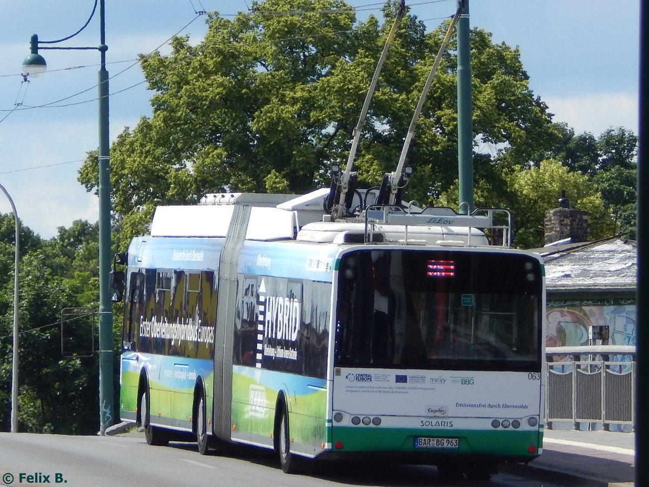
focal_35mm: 315
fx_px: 5906
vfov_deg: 4.7
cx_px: 324
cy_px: 244
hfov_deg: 6.3
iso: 125
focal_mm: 56.5
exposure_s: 1/640
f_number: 5.7
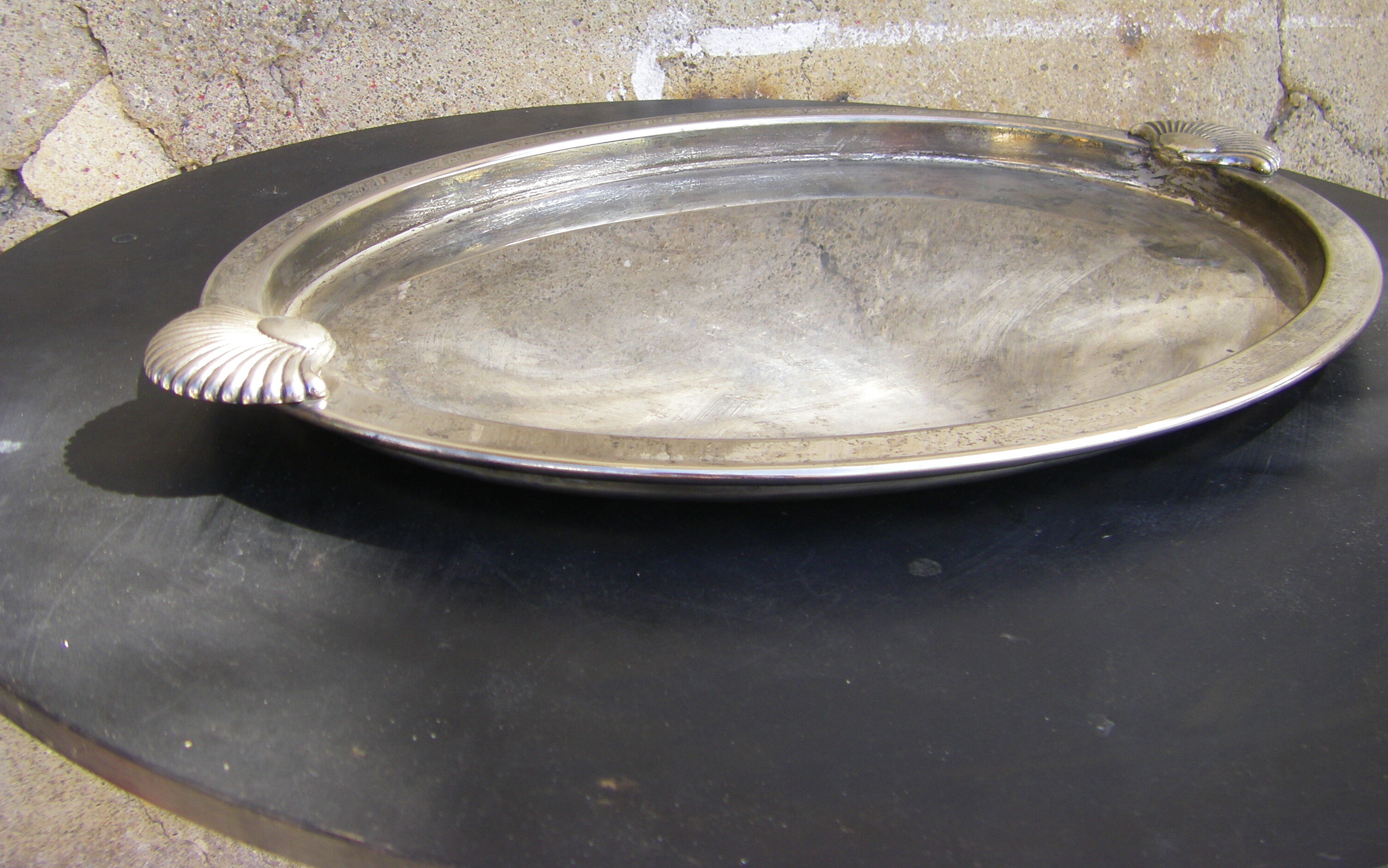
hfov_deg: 45.3
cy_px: 310
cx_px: 705
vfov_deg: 29.1
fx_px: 1665
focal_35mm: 44
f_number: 3.5
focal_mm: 6.3
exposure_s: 1/125
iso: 64
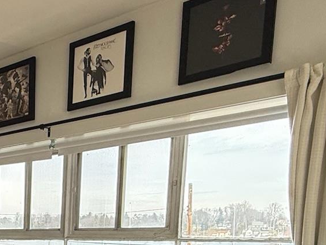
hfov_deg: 30.5
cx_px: -85
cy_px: 297
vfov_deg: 25.5
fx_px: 481
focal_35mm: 51
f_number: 2.2
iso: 64
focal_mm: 2.22
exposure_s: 1/256
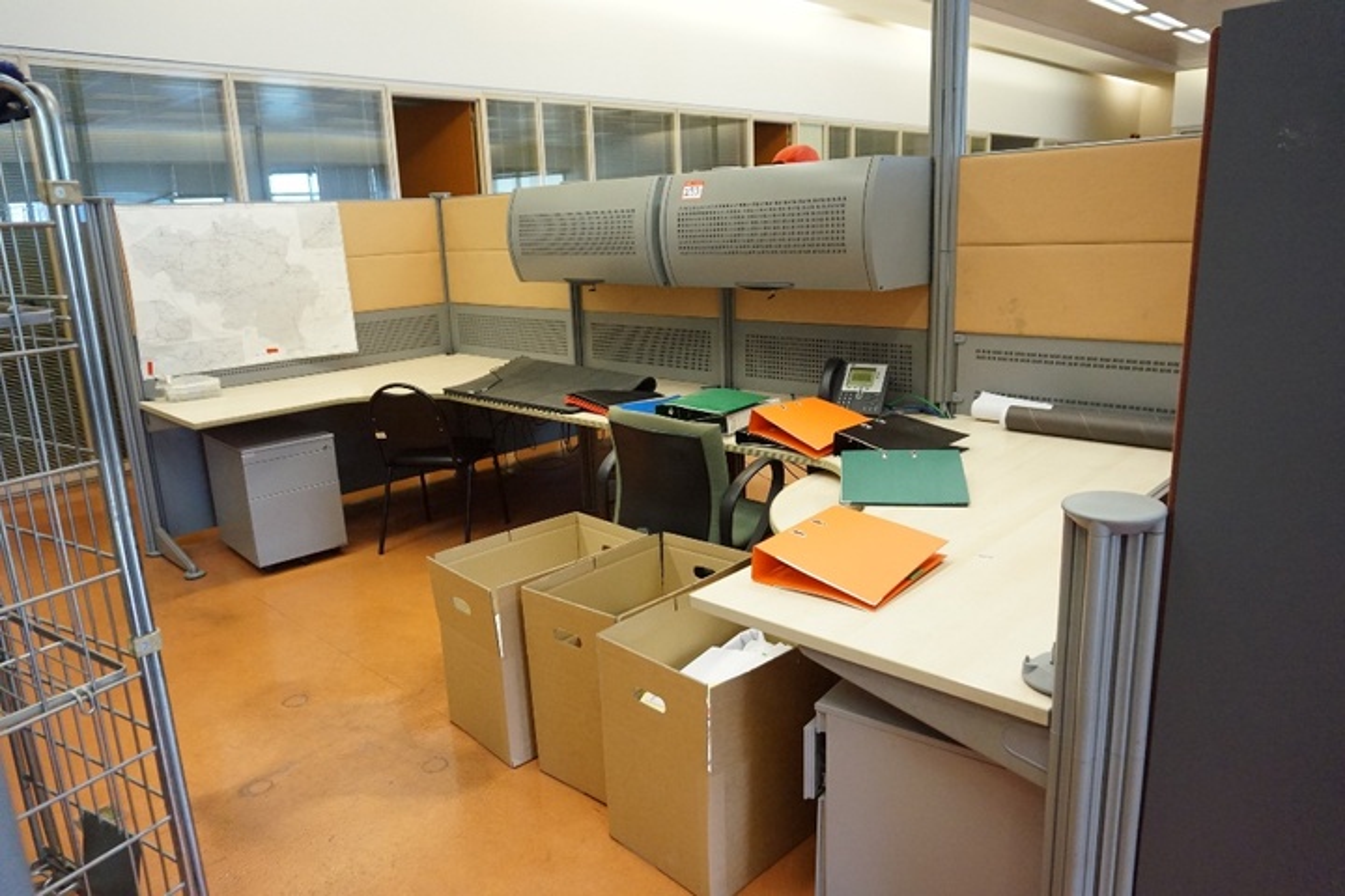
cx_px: 672
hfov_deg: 73.7
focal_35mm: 24
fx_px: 897
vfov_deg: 53.1
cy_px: 448
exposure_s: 1/160
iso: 2500
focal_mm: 16
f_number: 3.5
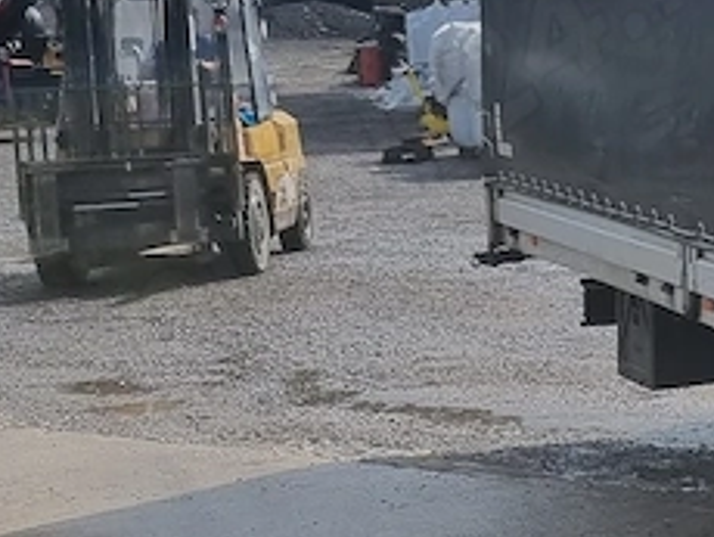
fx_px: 2333
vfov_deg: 13.1
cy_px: 174
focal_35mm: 113
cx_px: 1534
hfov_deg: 14.0
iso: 50
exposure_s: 1/3056
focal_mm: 5.4
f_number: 1.8
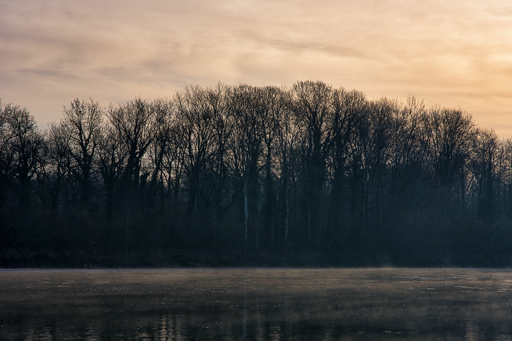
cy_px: 170
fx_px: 1492
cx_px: 256
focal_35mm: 105
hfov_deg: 19.5
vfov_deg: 13.0
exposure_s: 1/40
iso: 100
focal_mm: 70
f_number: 22
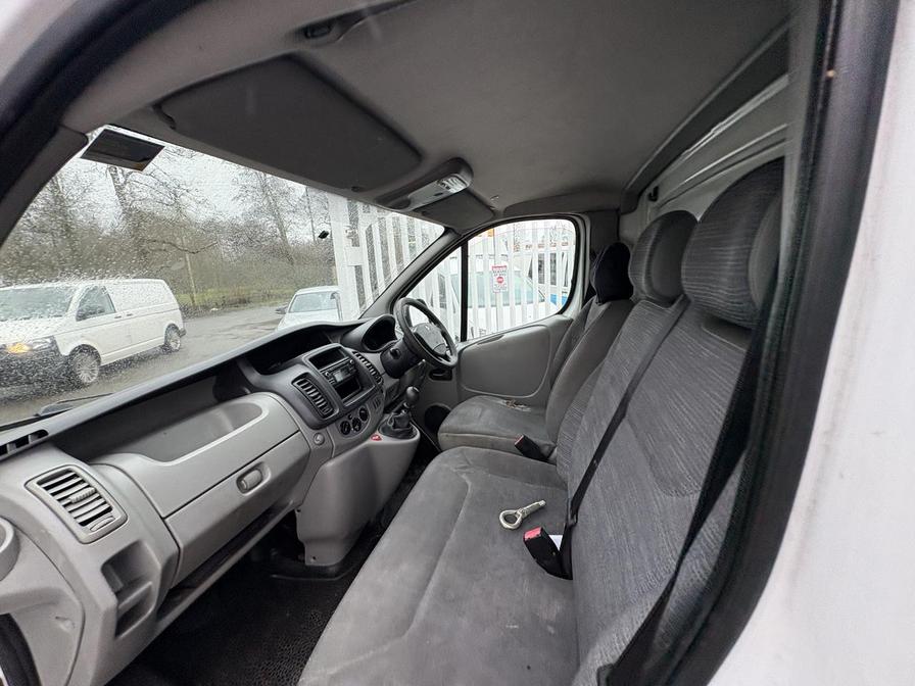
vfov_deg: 85.7
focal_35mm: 14
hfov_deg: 102.1
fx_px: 370
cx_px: 458
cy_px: 343
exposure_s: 1/99
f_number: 2.2
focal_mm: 2.22
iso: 125
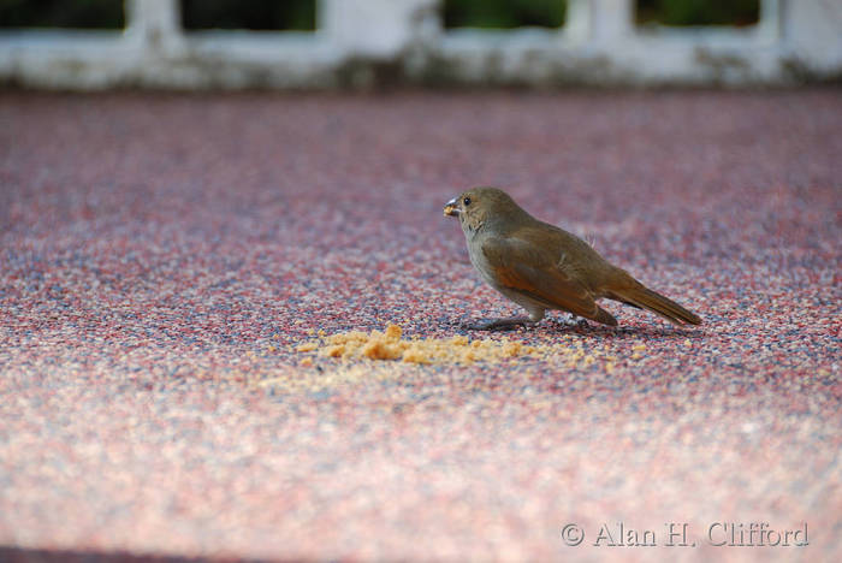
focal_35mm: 300
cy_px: 282
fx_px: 7022
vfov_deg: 4.6
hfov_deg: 6.9
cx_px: 421
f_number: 6.3
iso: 100
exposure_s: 1/100
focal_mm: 200
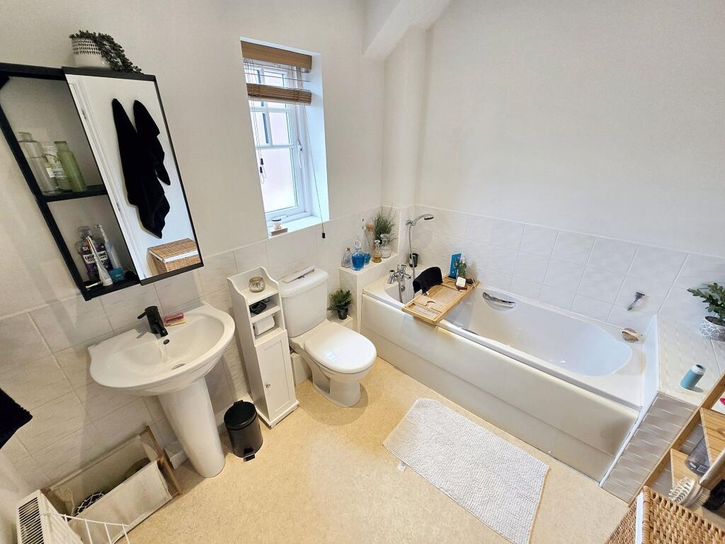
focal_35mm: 13
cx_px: 362
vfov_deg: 89.9
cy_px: 272
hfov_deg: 106.2
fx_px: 272
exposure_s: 1/100
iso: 80
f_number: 2.2
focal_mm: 2.2
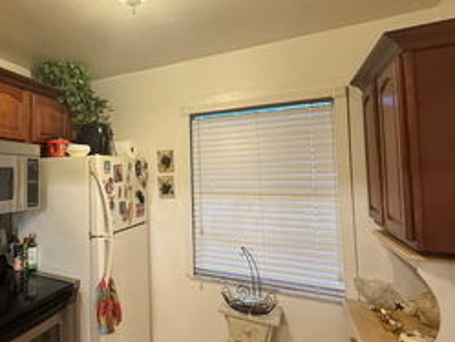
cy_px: 161
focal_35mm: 24
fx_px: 316
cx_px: 81
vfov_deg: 56.8
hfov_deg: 64.3
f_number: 2.2
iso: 320
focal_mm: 2.22
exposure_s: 1/60
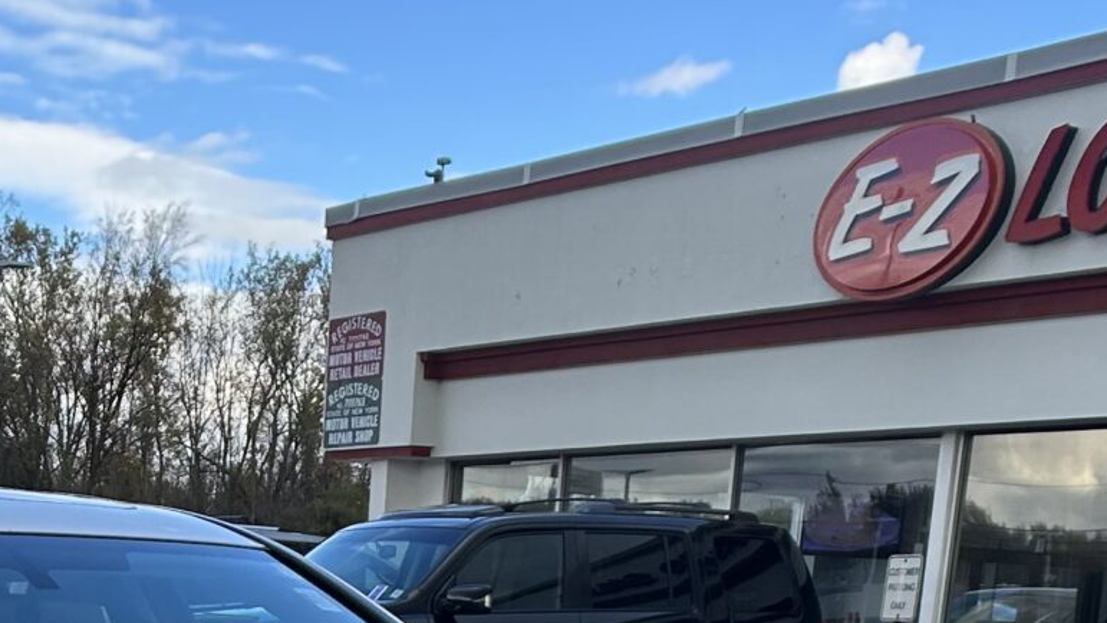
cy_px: 1148
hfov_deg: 22.1
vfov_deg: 11.8
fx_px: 2760
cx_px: 108
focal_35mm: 94
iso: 50
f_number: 1.5
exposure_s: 1/1196
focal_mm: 5.7
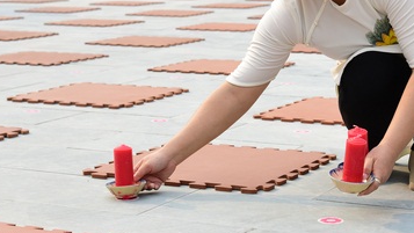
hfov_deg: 20.3
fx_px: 1153
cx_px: 249
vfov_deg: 11.5
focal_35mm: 105
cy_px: 46
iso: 250
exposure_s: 1/320
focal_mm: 55
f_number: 5.6
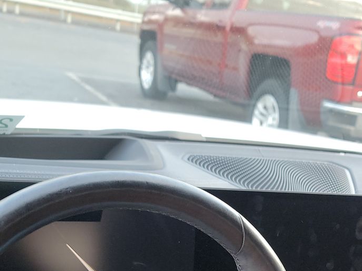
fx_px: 585
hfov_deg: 34.0
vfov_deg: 24.2
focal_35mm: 56
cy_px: 308
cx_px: 244
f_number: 1.8
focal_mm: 6.7
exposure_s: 1/59
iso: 254
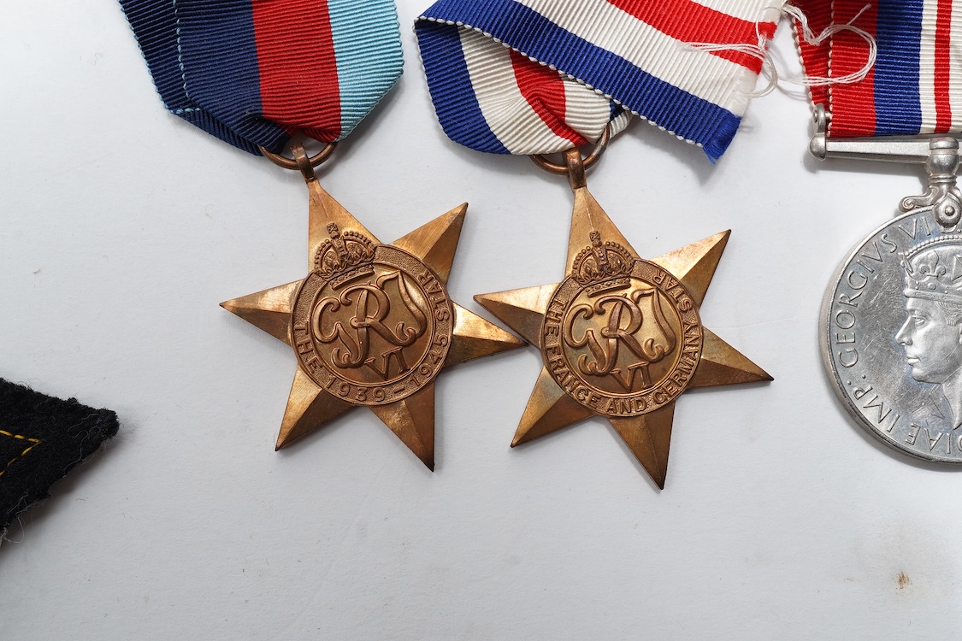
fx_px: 1202
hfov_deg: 43.6
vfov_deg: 29.9
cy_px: 320
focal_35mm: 45
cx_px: 481
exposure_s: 1/100
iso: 100
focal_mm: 30
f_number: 18
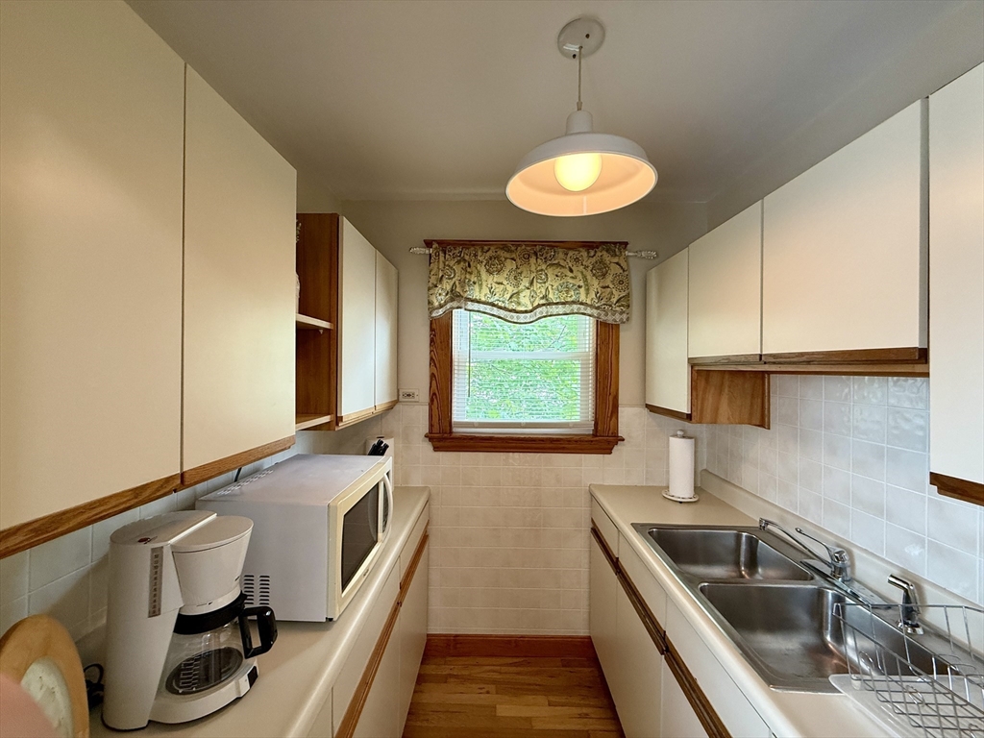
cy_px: 369
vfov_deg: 85.7
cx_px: 492
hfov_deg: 102.1
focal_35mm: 14
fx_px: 398
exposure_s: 1/60
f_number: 2.2
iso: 200
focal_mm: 2.22
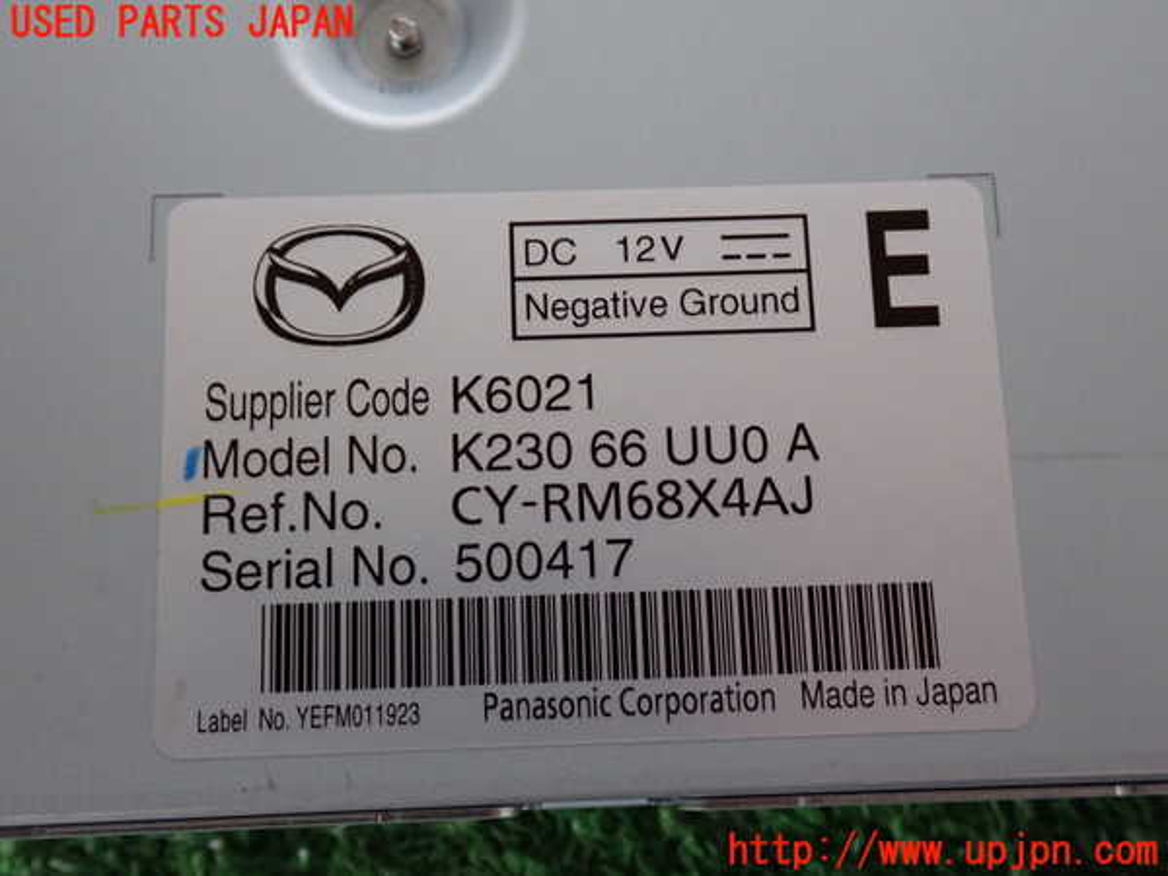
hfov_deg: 45.8
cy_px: 438
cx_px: 584
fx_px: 1383
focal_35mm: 41
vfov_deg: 35.1
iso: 800
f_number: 2.8
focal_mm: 7.31
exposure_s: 1/40
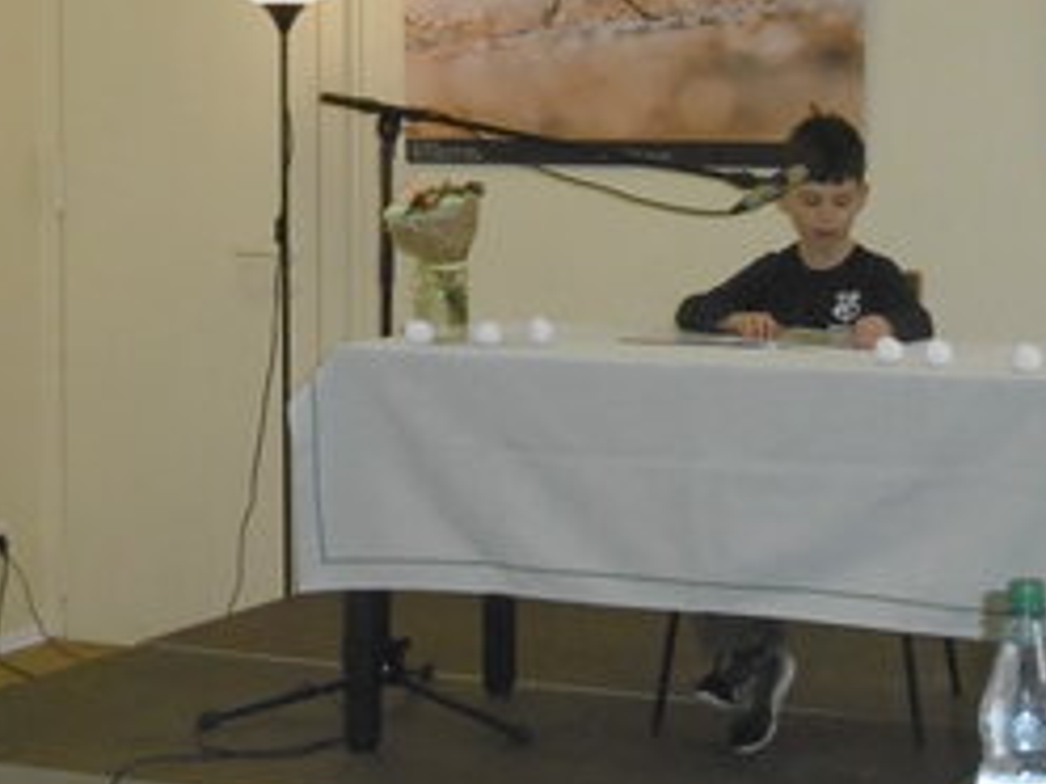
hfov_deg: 20.6
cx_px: 709
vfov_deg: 15.5
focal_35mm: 95
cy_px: 291
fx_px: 2871
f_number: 4.2
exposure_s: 1/100
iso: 800
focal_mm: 10.5
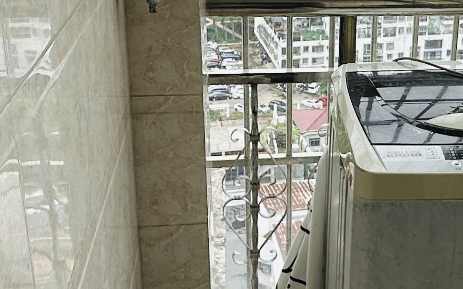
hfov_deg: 32.1
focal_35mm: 62
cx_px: 369
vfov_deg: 20.9
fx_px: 782
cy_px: 91
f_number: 2.2
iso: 40
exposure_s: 1/647
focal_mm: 2.22
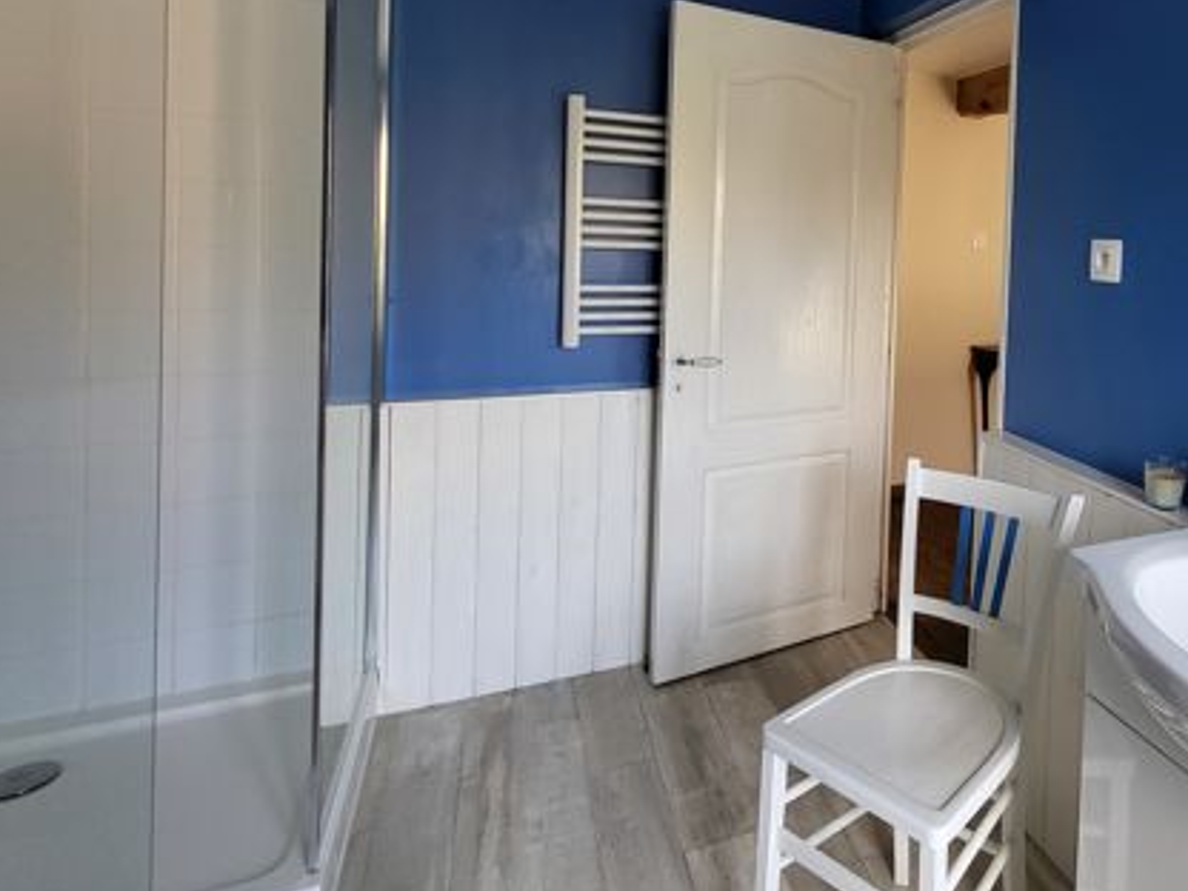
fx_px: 755
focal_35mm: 22
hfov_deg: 70.3
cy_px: 240
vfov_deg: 58.4
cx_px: 915
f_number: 2.2
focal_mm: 1.74
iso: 250
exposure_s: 1/50
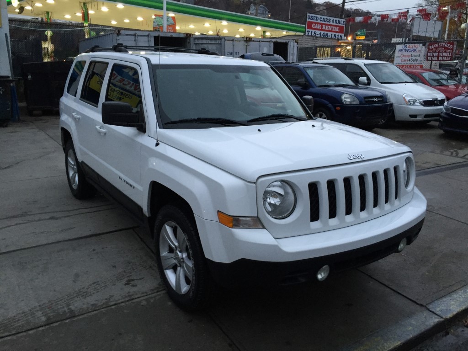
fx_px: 392
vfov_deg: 48.2
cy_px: 176
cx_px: 234
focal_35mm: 29
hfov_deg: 61.7
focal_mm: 4.15
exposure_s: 1/30
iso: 125
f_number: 2.2
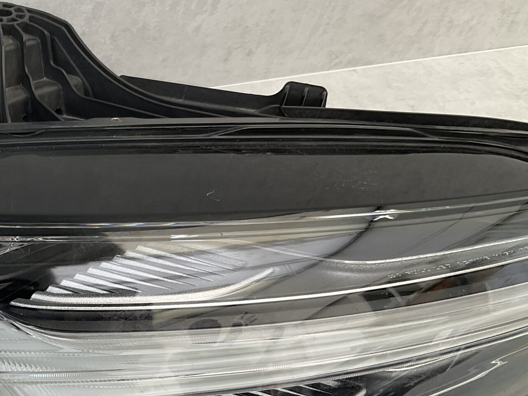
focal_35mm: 58
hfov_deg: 31.6
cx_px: 46
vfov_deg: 24.8
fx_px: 885
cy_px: 316
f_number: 1.8
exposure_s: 1/186
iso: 16
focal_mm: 3
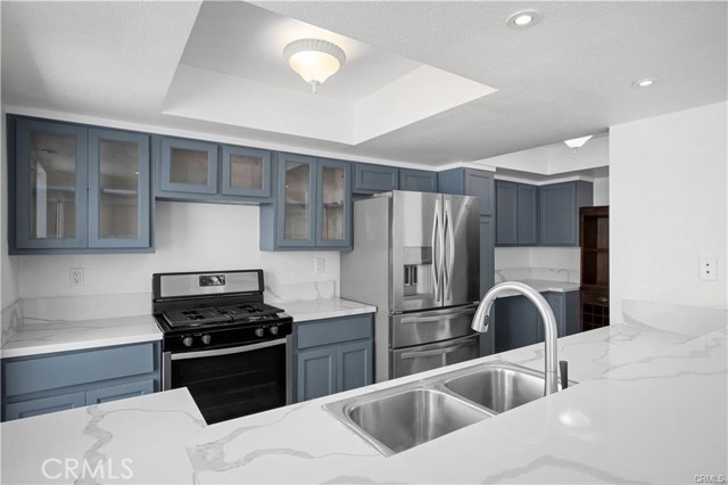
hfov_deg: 86.9
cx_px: 364
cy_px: 242
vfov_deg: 64.5
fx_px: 384
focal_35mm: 19
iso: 125
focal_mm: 19
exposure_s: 1/5
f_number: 8
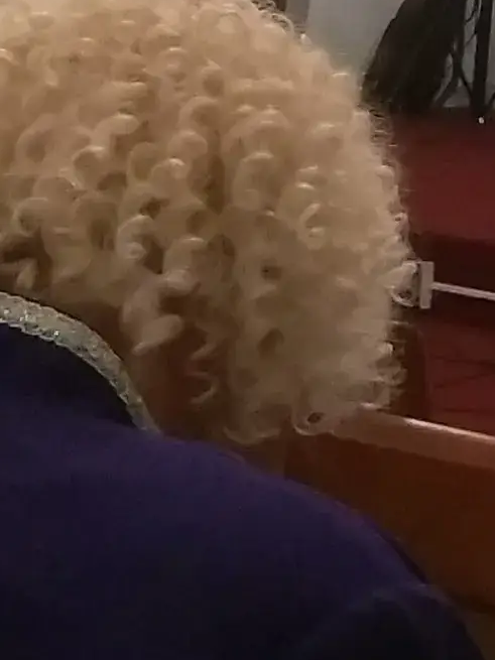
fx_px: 2422
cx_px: 1089
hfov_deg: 10.4
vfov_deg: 14.9
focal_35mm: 127
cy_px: -190
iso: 761
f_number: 2.2
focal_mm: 3.46
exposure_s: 1/24
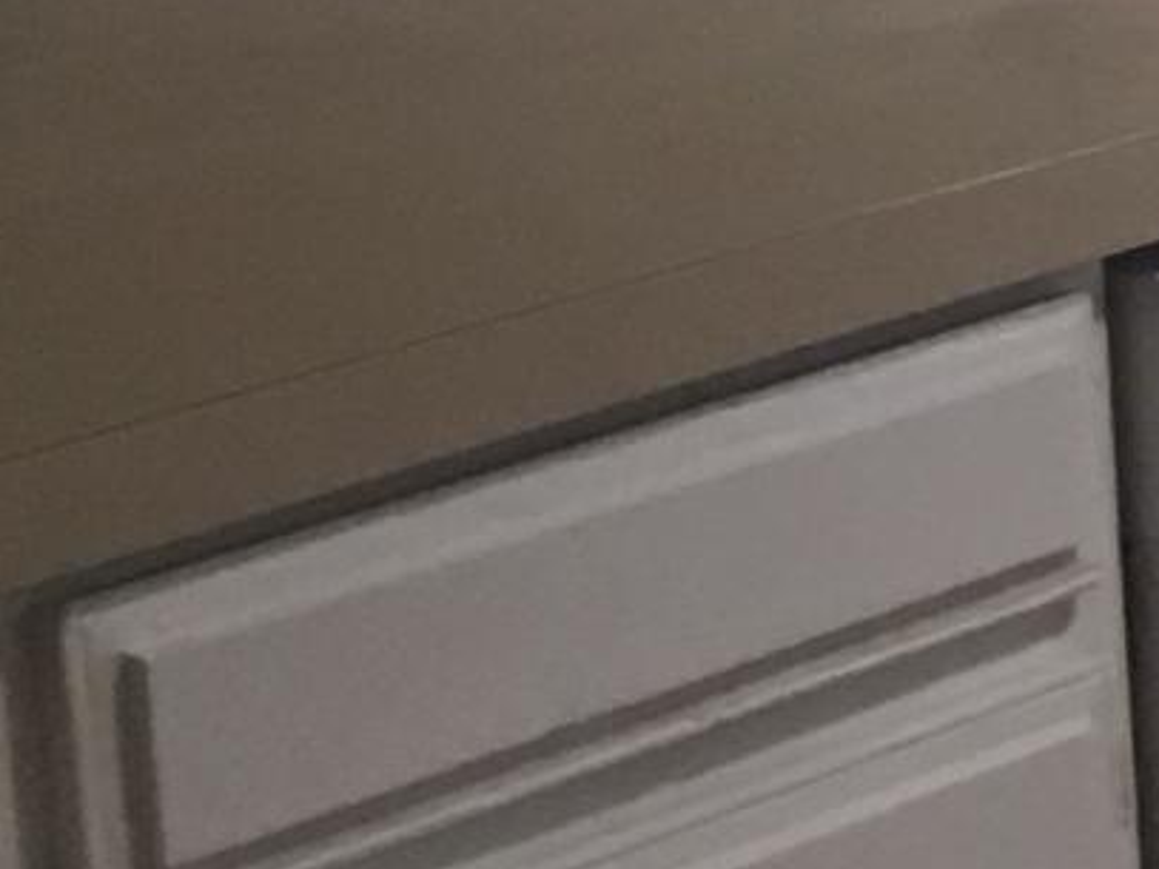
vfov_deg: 6.9
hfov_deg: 7.5
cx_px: 4064
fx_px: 7163
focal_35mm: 214
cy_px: -111
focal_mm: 4.15
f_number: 2.2
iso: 64
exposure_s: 1/15
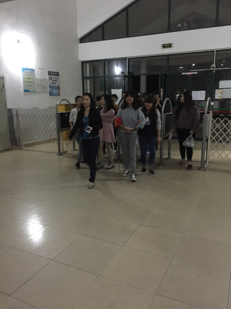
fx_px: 258
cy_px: 154
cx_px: 116
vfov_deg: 61.7
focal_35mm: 29
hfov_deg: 48.2
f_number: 2.2
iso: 160
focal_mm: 4.15
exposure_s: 1/4
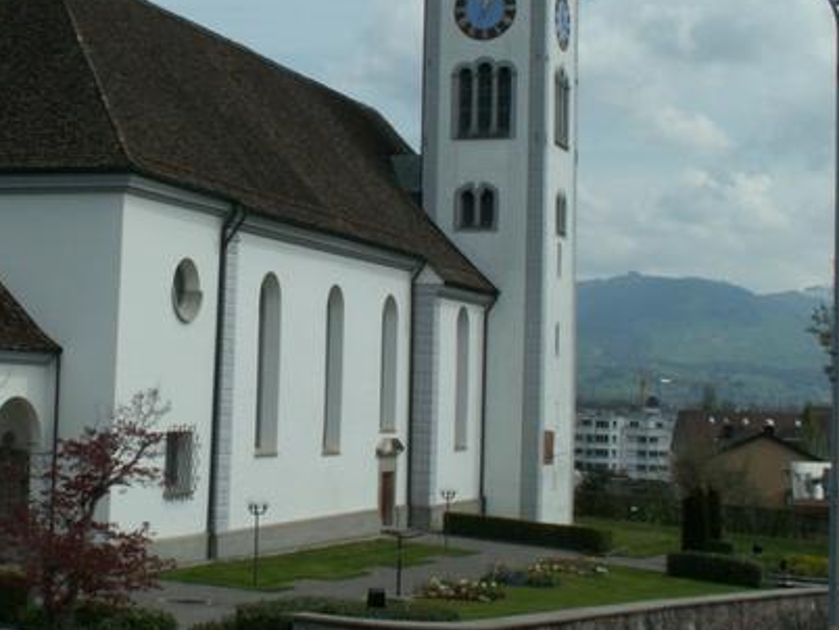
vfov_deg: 20.9
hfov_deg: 27.5
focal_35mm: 70
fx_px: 1698
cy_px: 188
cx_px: 261
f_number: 8
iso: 50
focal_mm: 7.23
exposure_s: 1/250
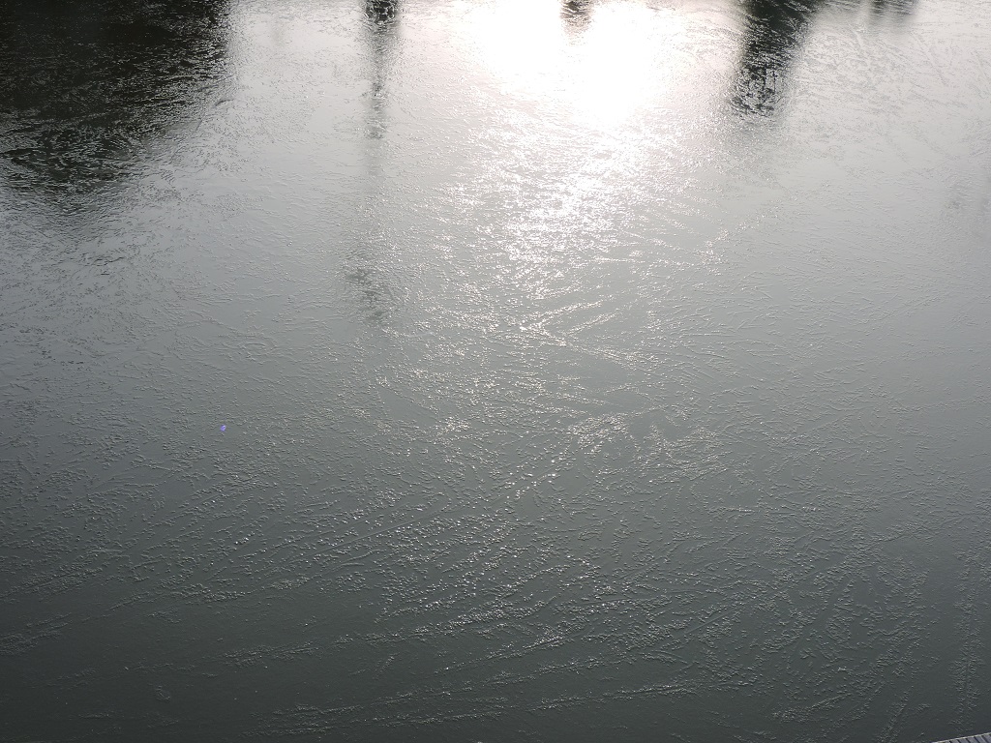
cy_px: 372
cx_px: 496
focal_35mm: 50
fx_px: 1431
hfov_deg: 38.2
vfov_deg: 29.1
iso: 100
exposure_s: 1/500
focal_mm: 8.9
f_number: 3.6
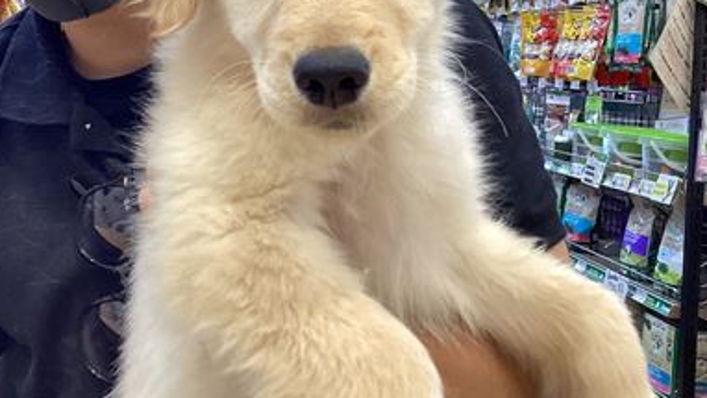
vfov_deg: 22.0
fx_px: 994
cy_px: 20
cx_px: 202
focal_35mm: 53
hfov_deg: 38.4
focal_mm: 3.3
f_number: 2.4
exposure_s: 1/50
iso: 250
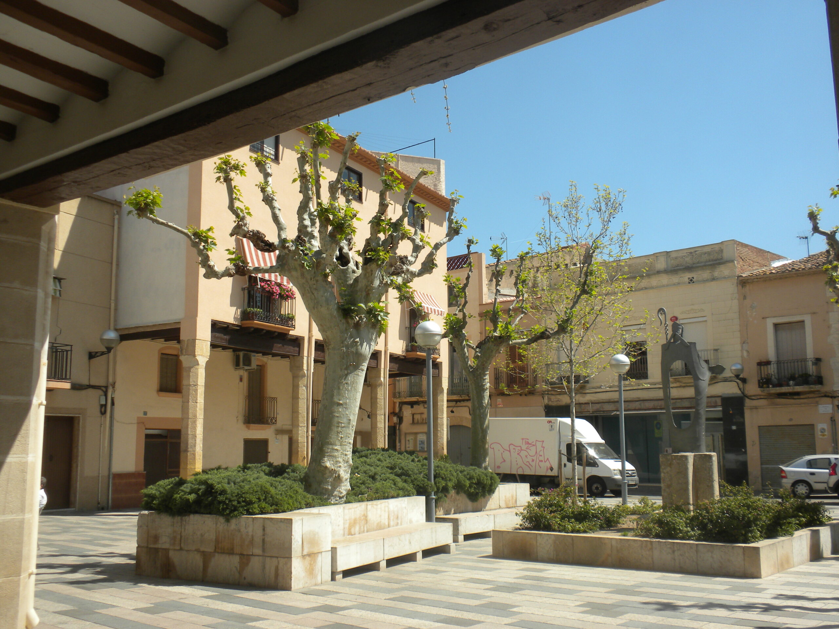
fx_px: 897
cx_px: 420
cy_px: 314
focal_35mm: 37
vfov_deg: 38.7
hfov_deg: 50.1
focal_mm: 6.6
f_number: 10
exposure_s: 1/102
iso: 64
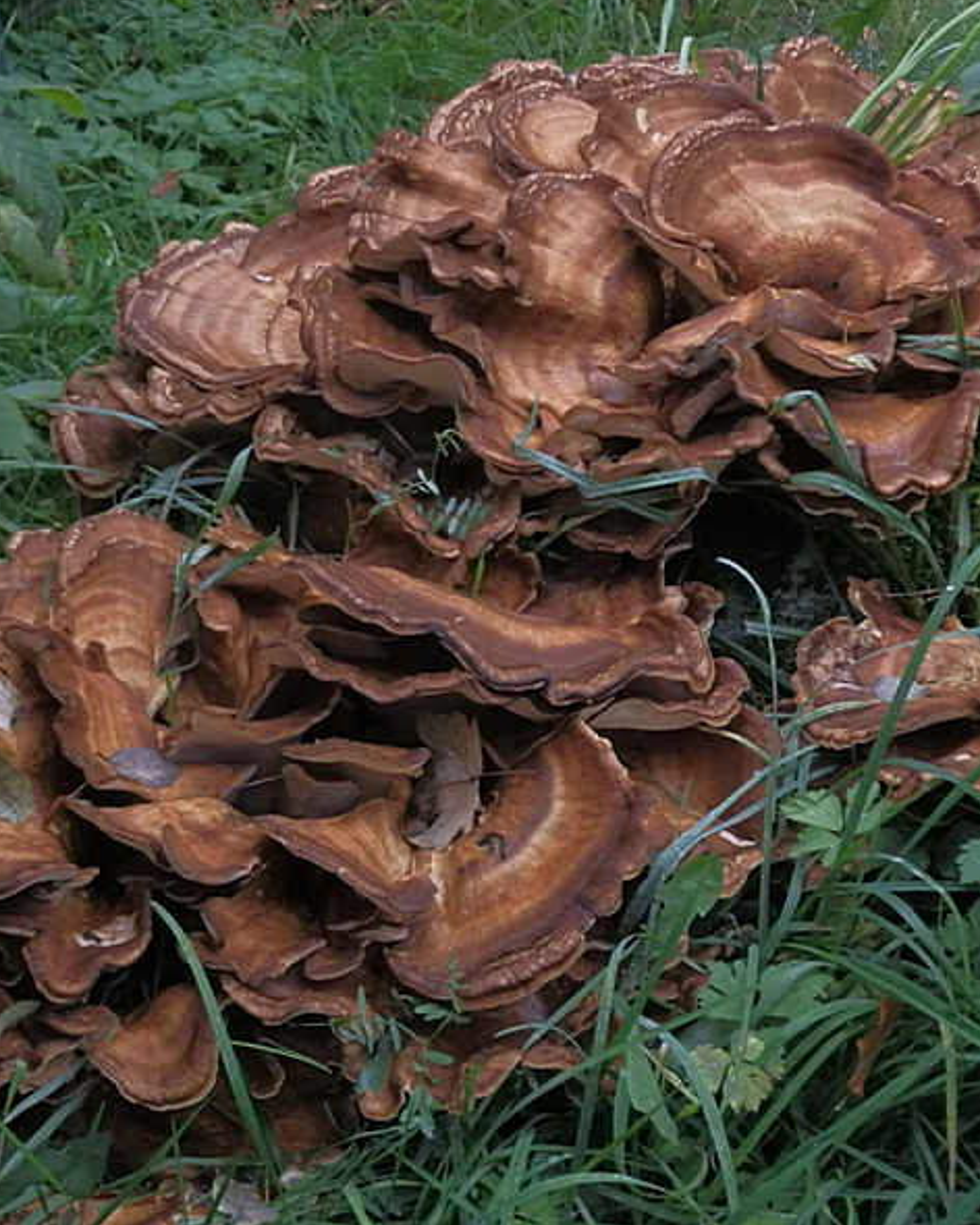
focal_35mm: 49
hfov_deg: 30.8
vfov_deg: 38.0
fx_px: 1777
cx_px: 399
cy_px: 606
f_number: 3.9
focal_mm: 6.7
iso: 400
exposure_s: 1/320
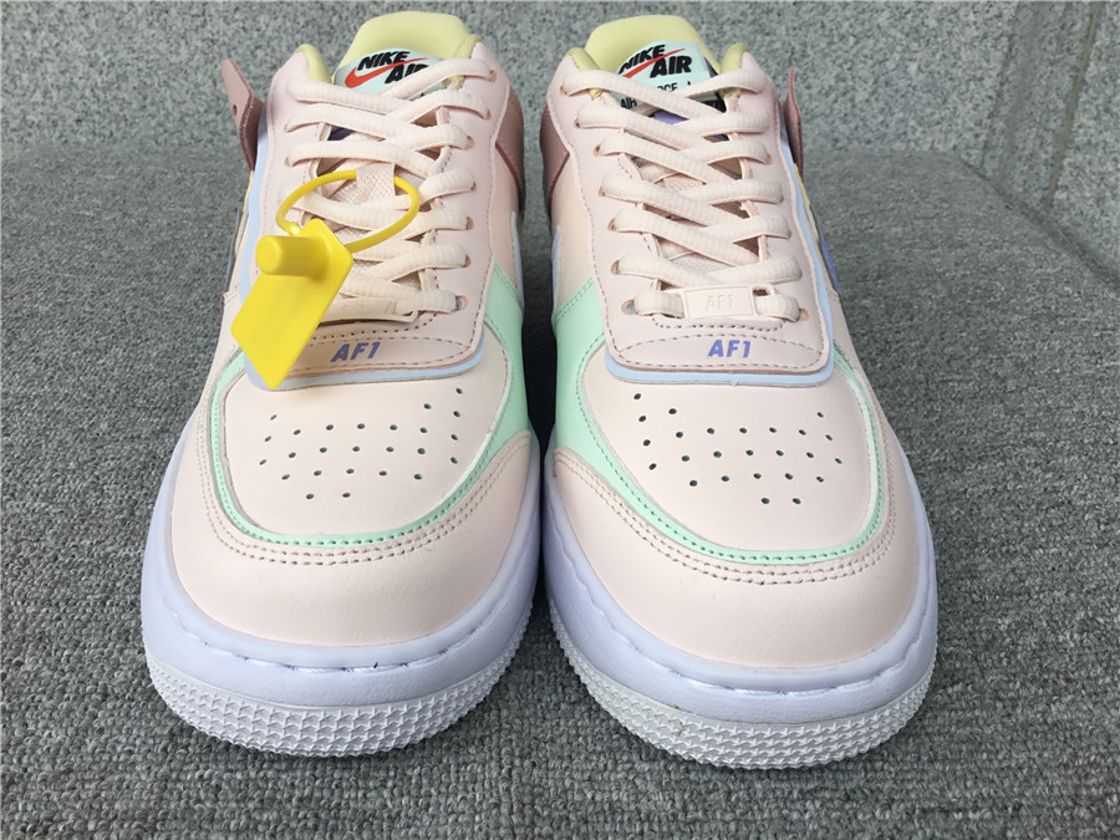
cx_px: 560
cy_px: 420
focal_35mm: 31
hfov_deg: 58.4
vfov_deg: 45.4
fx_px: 1003
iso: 25
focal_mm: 3.3
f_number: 2.4
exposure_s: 1/150
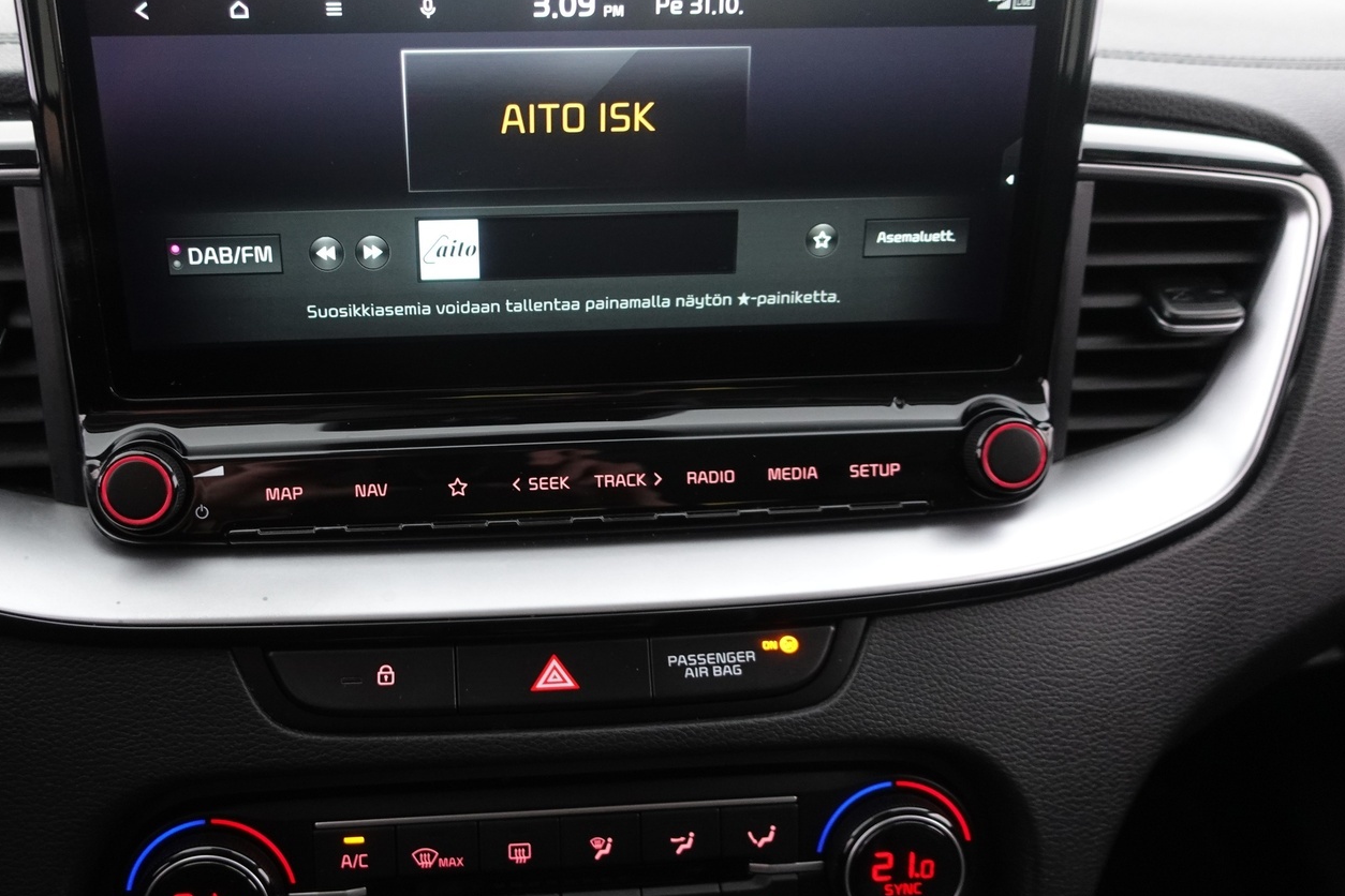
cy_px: 475
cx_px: 535
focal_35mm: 31
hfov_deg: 59.8
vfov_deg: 42.3
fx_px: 1158
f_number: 1.8
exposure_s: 1/20
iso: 800
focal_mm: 9.4
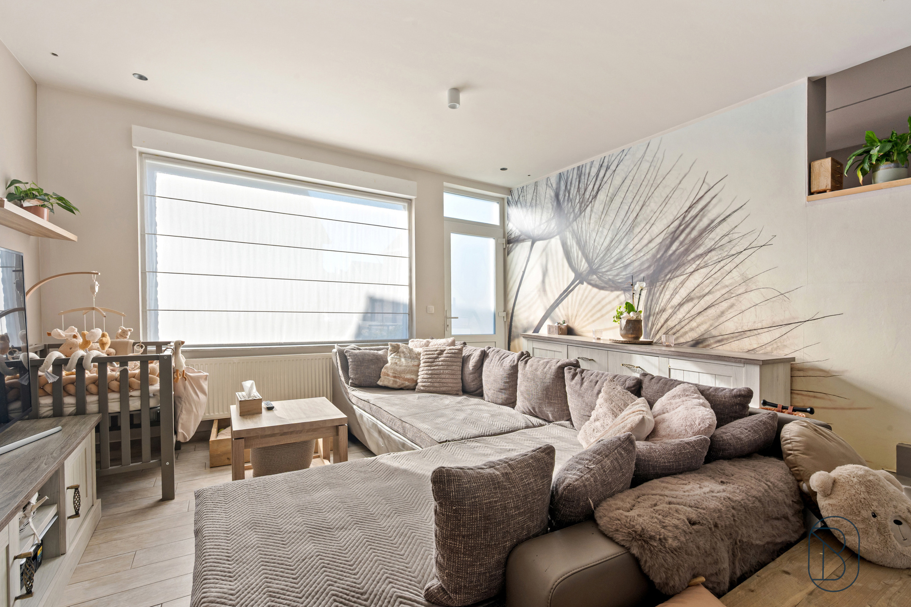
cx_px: 456
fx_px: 354
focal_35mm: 14
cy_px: 304
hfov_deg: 104.3
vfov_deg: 81.2
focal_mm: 14
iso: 400
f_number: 11
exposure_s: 1/13
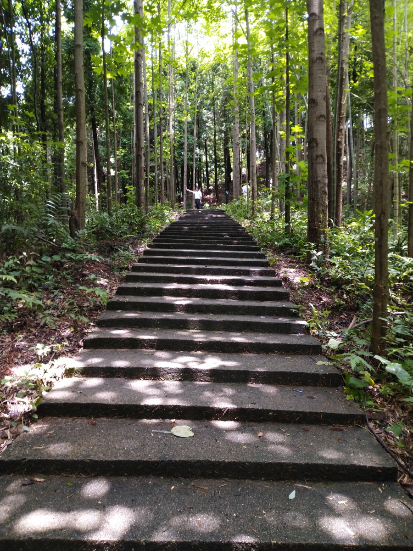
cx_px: 206
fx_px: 414
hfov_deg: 53.1
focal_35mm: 26
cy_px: 276
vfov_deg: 67.3
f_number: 2
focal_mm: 3.44
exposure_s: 1/33.3
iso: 189
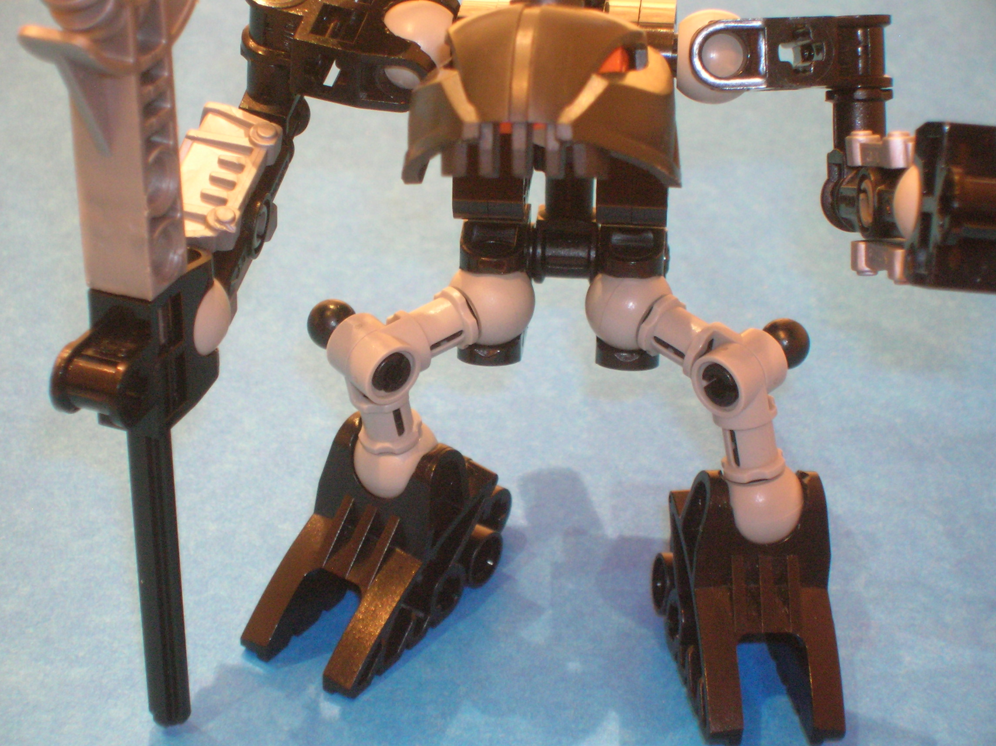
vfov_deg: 14.5
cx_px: 498
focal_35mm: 102
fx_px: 2932
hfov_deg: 19.3
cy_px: 373
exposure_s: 1/1.6
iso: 200
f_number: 4.9
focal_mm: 17.1
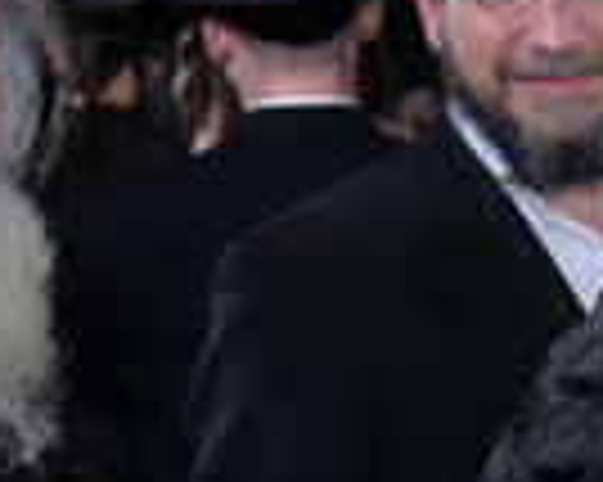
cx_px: 1773
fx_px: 3192
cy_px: -54
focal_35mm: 179
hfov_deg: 8.9
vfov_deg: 8.6
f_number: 6.3
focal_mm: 32
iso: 800
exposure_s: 1/160
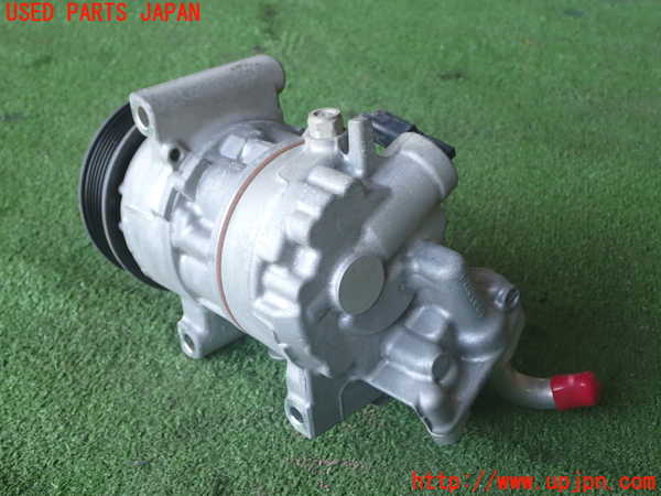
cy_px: 248
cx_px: 330
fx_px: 840
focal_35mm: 44
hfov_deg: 42.9
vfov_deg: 32.9
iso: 200
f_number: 2.9
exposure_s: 1/80
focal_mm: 7.84
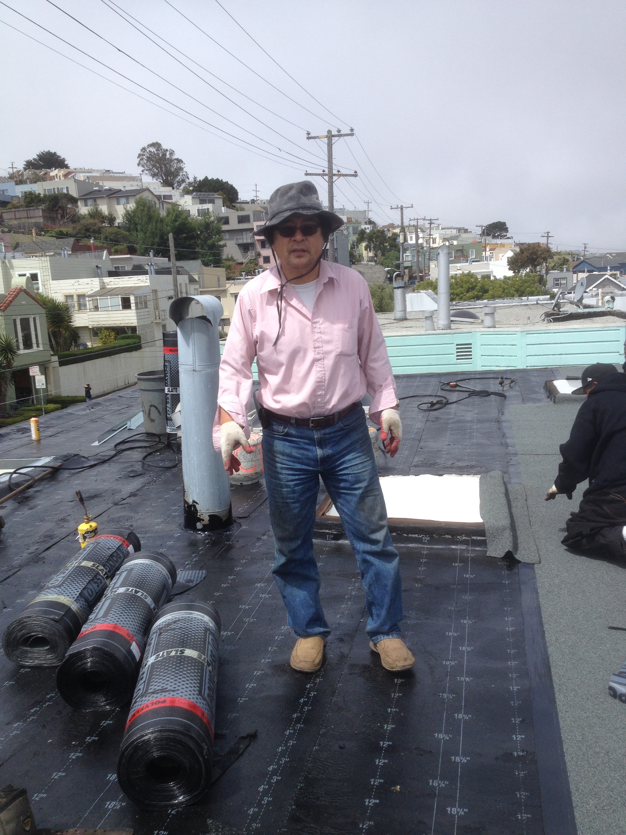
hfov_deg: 40.7
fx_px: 844
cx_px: 313
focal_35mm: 35
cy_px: 418
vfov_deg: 52.6
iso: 50
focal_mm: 4.28
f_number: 2.4
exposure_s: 1/2123
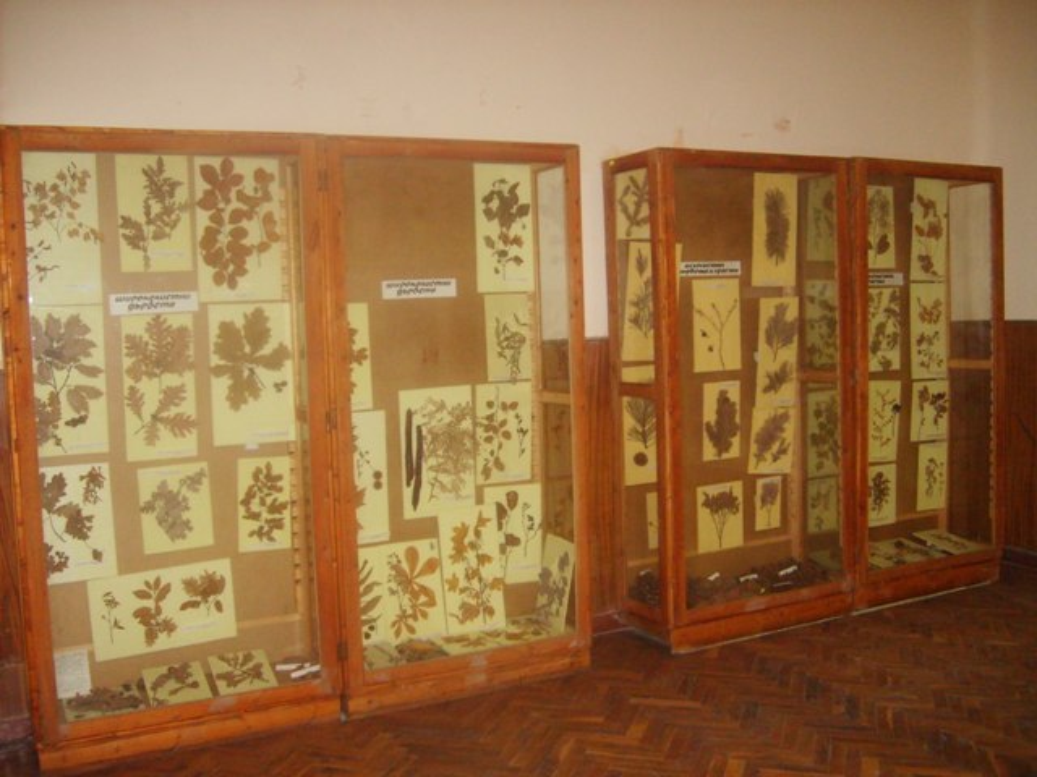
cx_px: 518
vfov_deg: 40.7
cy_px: 388
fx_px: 1049
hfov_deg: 52.6
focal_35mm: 35
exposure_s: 1/45
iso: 253
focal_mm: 5.8
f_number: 2.8
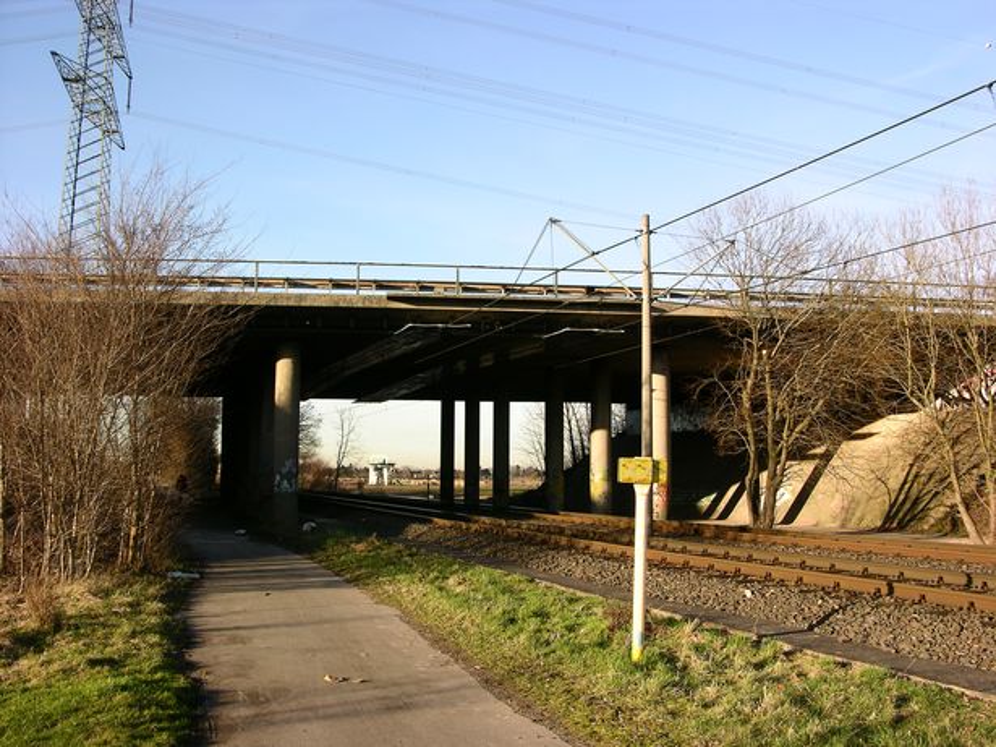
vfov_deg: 40.7
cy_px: 374
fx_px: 1007
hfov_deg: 52.6
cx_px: 498
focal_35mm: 35
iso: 50
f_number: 6.3
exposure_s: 1/93.7
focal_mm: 8.9
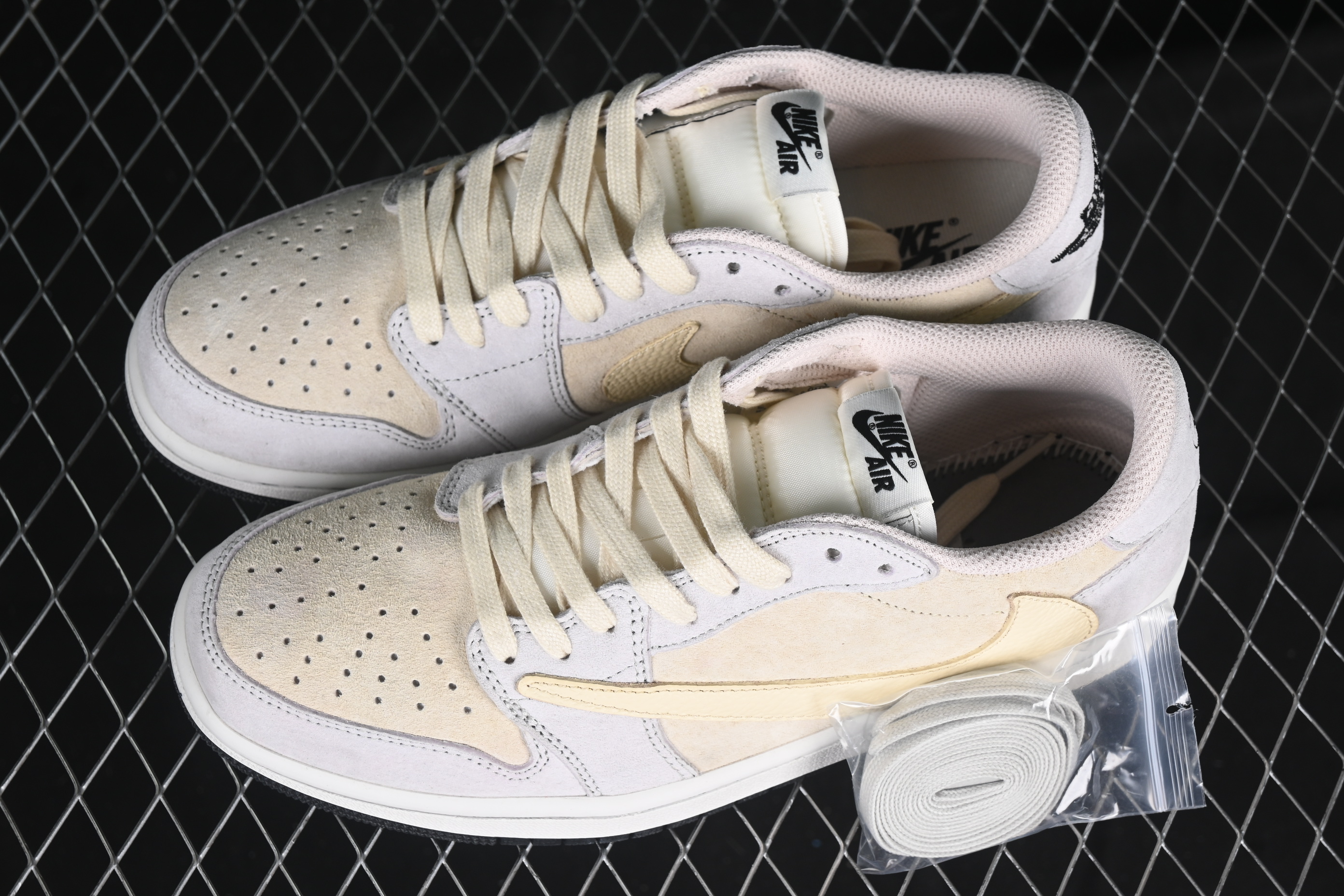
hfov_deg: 27.0
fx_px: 2800
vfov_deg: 18.2
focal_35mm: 75
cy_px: 448
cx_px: 672
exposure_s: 1/80
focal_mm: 50
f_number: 7.1
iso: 160
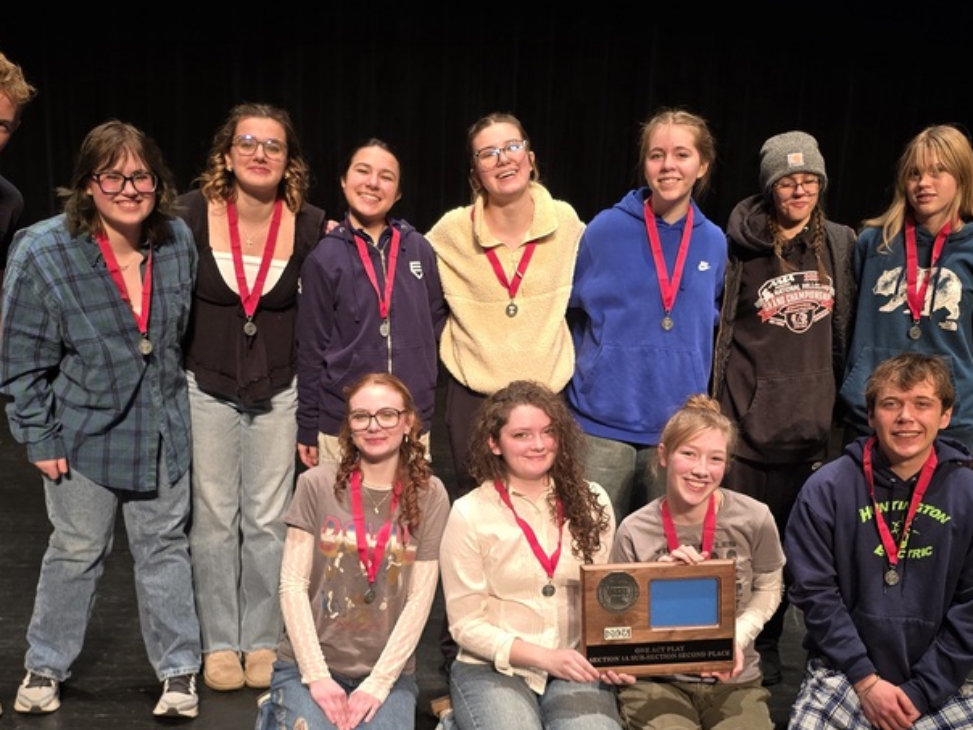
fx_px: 1096
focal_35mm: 39
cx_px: 506
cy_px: 506
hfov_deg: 47.9
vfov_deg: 36.3
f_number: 1.7
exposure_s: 1/120
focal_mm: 6.3
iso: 100
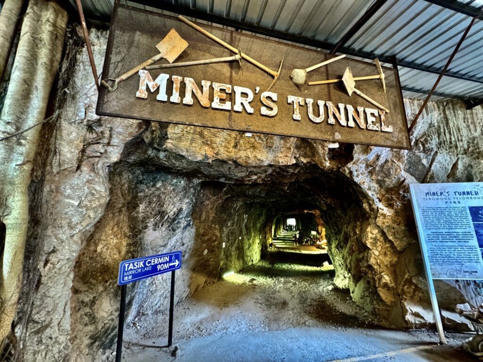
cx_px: 242
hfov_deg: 102.1
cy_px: 181
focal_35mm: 14
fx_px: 195
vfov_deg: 85.7
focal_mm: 2.22
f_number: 2.2
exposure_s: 1/50
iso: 1000
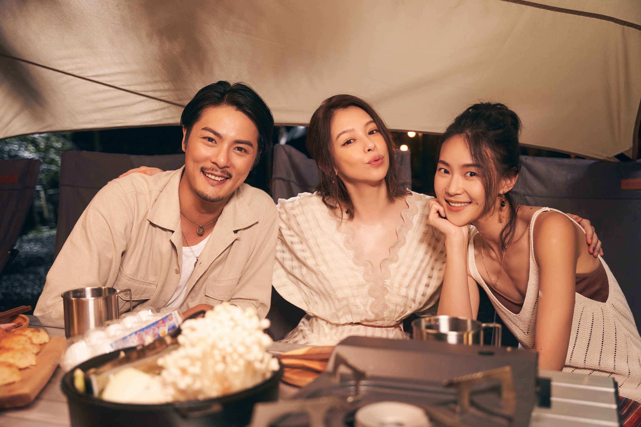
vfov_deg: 36.2
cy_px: 214
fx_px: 653
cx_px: 320
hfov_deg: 52.3
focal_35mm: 37
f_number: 2.8
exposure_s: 1/160
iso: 2000
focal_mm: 36.7
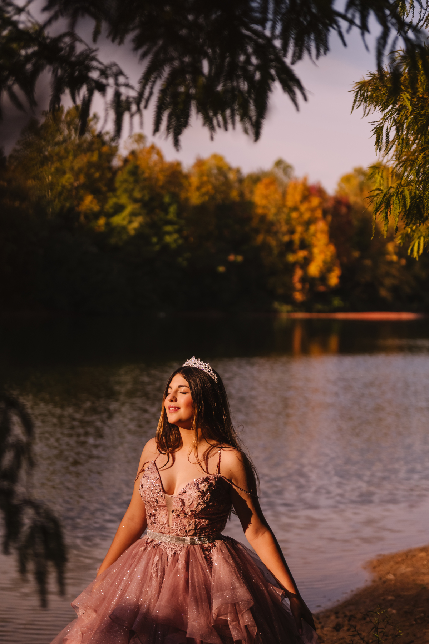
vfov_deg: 28.9
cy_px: 322
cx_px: 214
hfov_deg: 19.4
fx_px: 1253
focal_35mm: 70
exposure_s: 1/8000
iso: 500
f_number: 3.2
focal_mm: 70
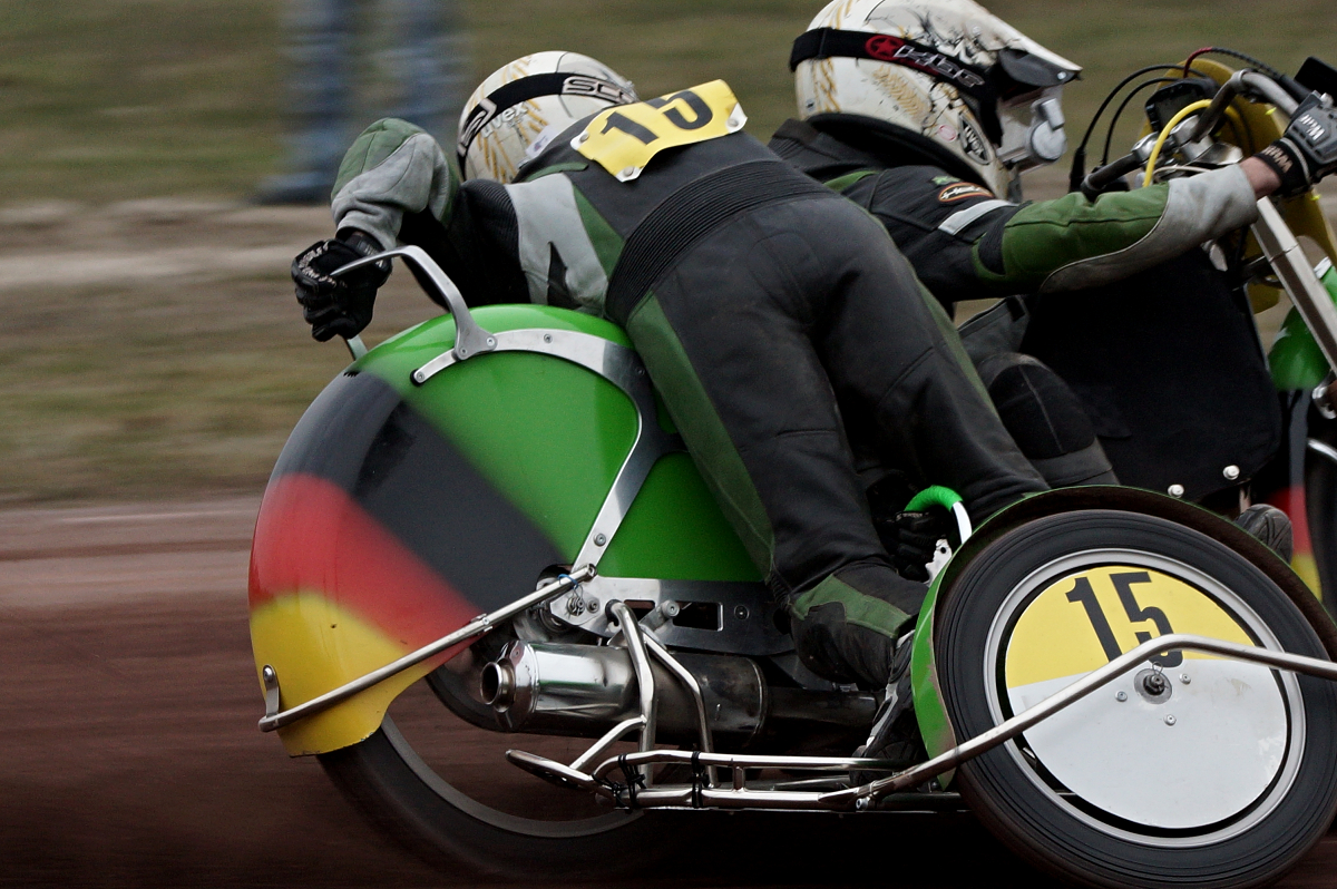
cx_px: 668
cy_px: 444
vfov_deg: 3.0
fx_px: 16698
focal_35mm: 450
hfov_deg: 4.6
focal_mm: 150
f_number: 8
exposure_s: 1/400
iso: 320
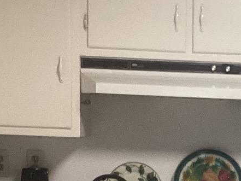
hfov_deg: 13.4
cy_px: 275
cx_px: 283
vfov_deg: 10.0
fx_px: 1003
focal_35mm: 144
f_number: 2.4
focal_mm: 3.3
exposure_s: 1/60
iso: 200
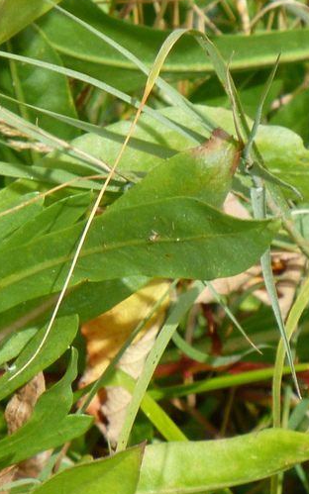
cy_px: 190
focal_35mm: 680
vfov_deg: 3.1
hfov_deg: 1.9
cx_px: -132
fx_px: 9160
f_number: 5.9
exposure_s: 1/125
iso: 80
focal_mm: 36
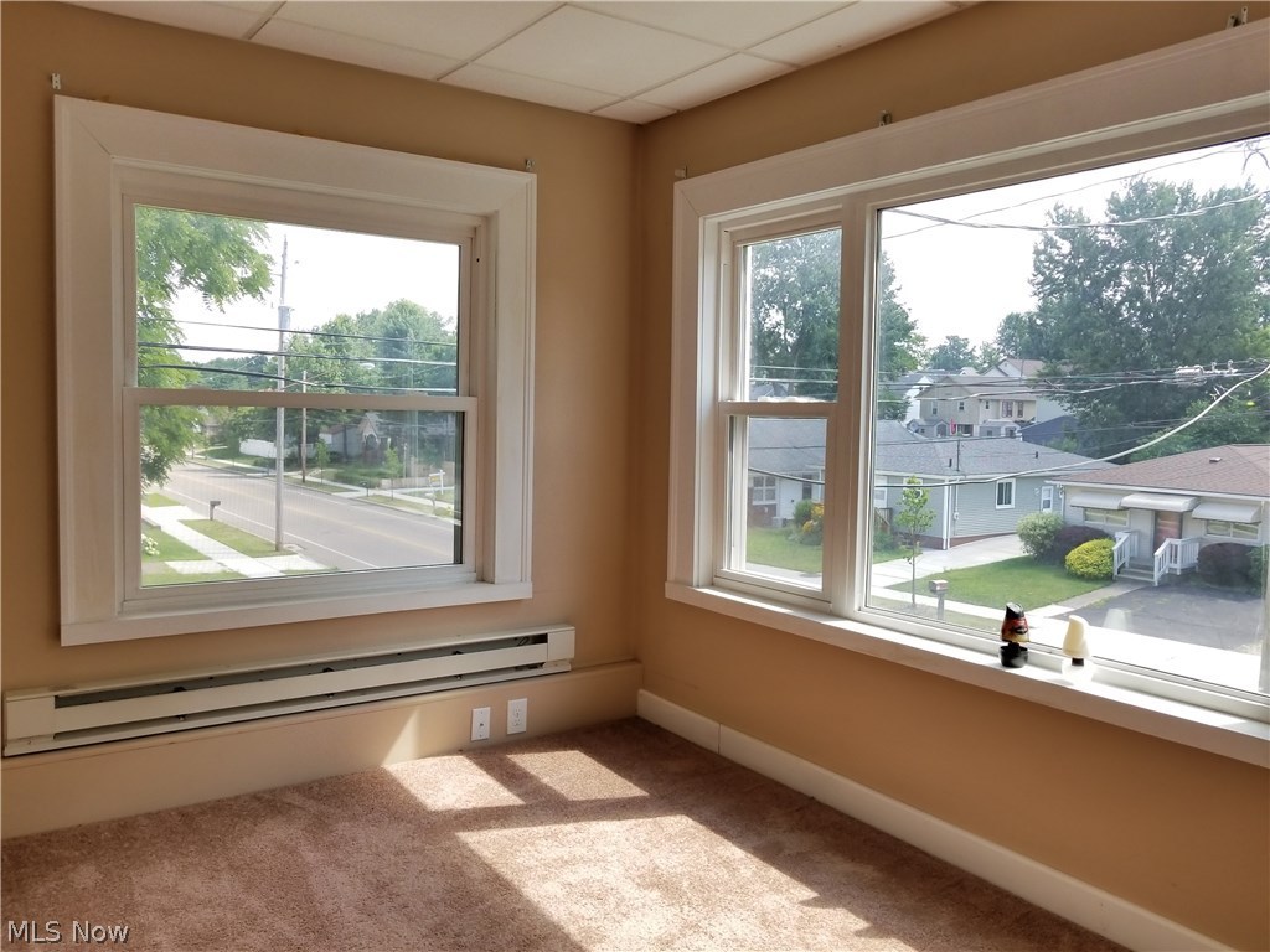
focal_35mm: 26
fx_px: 954
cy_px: 476
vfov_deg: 53.1
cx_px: 635
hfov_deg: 67.3
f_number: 1.7
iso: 50
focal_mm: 4.25
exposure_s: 1/380
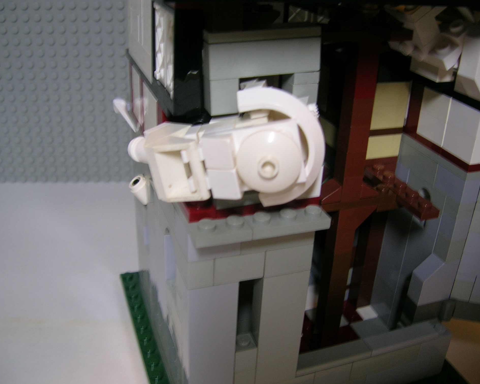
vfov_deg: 40.1
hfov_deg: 49.1
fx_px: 526
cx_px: 240
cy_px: 193
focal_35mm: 37
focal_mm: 5.4
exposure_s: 1/12
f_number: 2.8
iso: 50
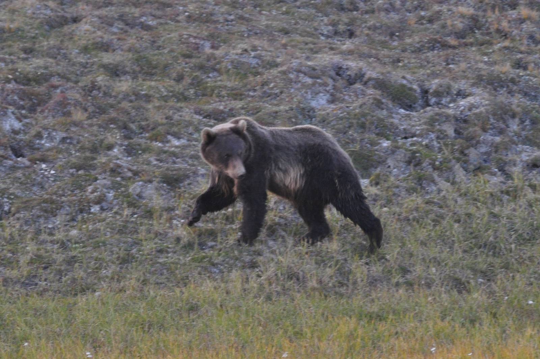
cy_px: 180
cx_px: 270
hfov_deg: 5.1
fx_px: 6068
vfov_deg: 3.4
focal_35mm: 405
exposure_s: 1/80
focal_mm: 270
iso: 800
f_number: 8
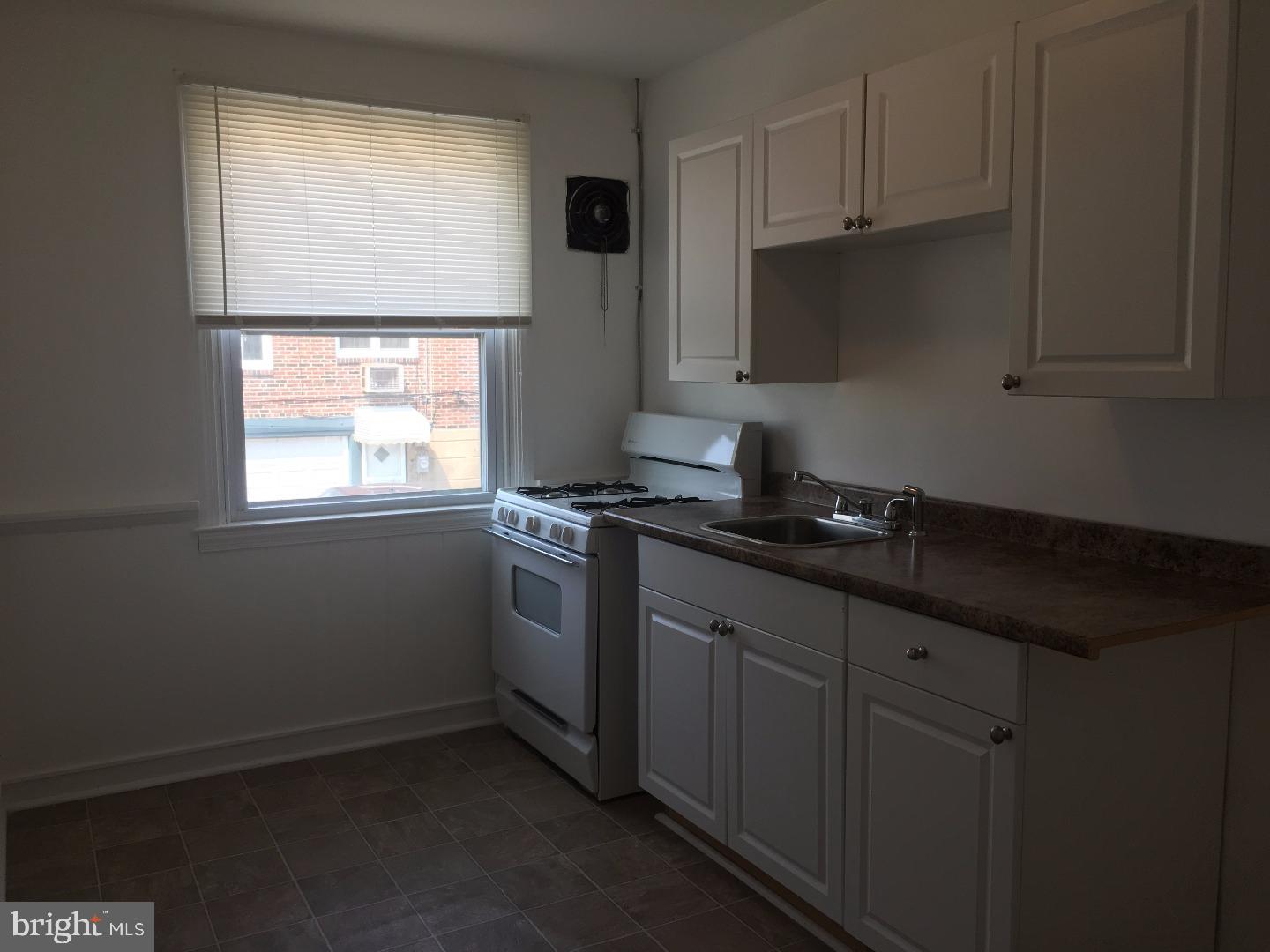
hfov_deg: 61.7
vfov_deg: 48.2
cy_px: 476
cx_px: 635
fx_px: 1064
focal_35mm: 29
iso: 40
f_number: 2.2
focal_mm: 4.15
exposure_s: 1/120
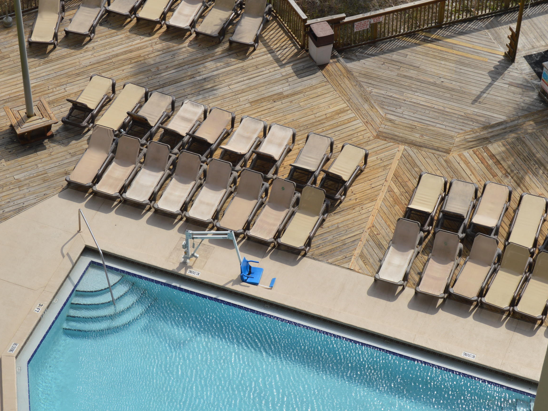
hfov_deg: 19.1
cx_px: 273
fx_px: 1625
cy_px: 200
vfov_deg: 14.4
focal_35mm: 103
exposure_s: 1/320
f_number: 9
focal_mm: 55
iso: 100
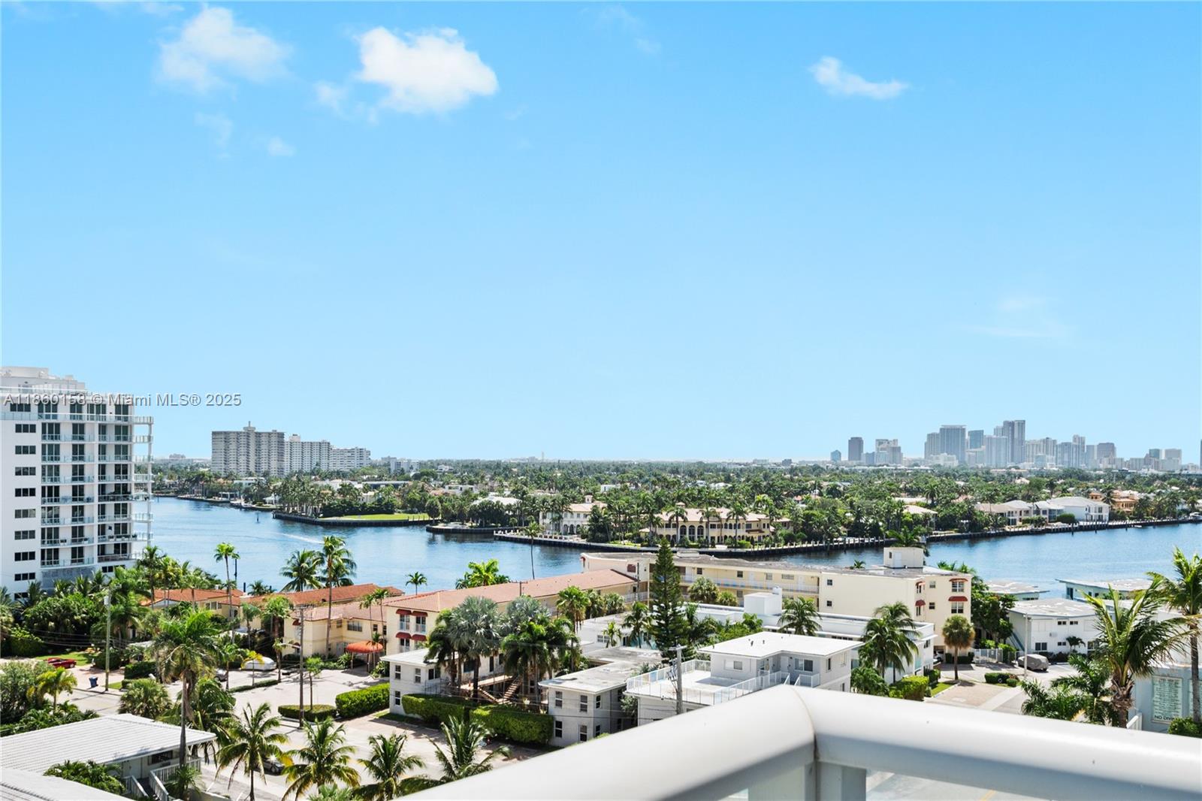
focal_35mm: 30
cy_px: 400
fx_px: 1001
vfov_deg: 43.6
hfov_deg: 61.9
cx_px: 601
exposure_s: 1/640
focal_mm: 20
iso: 200
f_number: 8
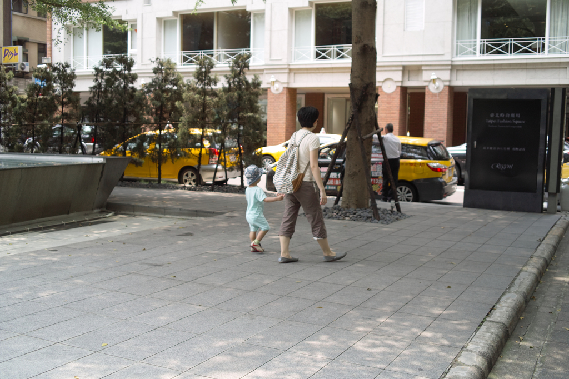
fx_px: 648
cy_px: 190
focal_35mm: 41
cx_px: 284
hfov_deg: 47.4
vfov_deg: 32.6
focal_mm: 24.2
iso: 100
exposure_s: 1/200
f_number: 2.8
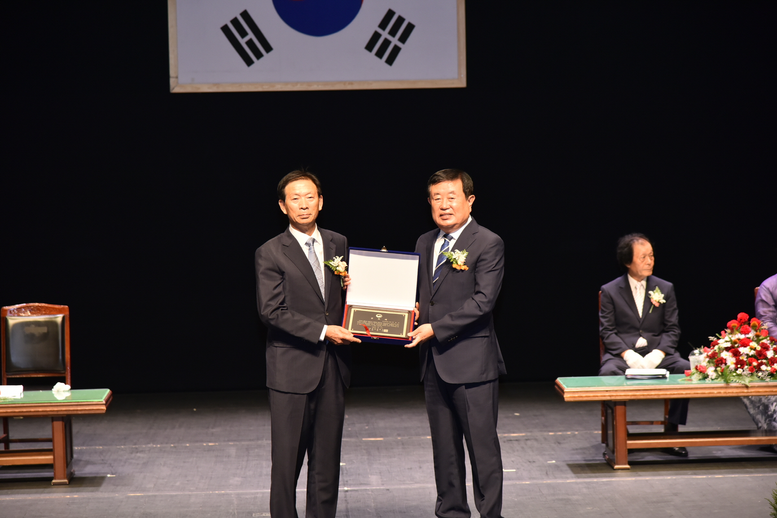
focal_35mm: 120
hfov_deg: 17.1
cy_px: 259
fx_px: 2590
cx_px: 388
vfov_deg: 11.4
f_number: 4.5
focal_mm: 120
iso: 1250
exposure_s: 1/125
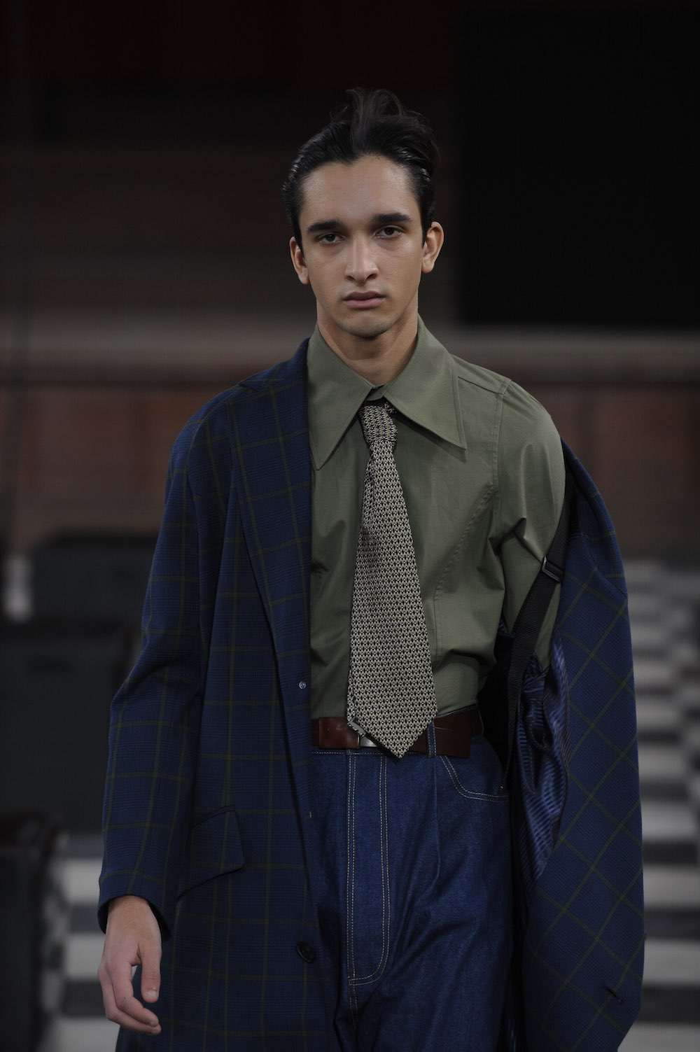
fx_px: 5841
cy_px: 526
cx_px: 350
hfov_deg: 6.9
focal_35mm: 200
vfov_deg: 10.3
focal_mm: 200
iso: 1000
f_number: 4
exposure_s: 1/500
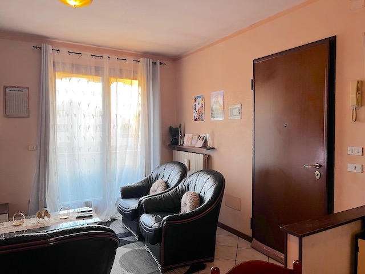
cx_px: 182
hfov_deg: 67.3
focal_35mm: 26
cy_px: 137
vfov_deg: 53.1
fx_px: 274
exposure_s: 1/79
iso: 125
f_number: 1.6
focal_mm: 5.1
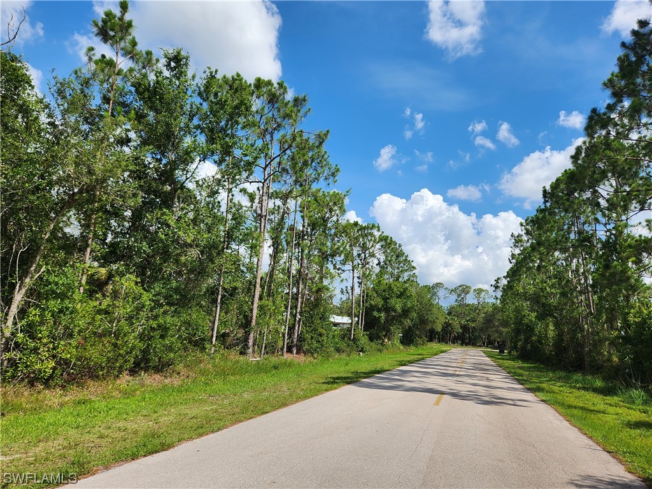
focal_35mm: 23
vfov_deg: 58.9
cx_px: 326
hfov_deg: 73.9
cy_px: 244
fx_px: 433
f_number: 1.8
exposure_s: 1/1756
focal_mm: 5.4
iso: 20
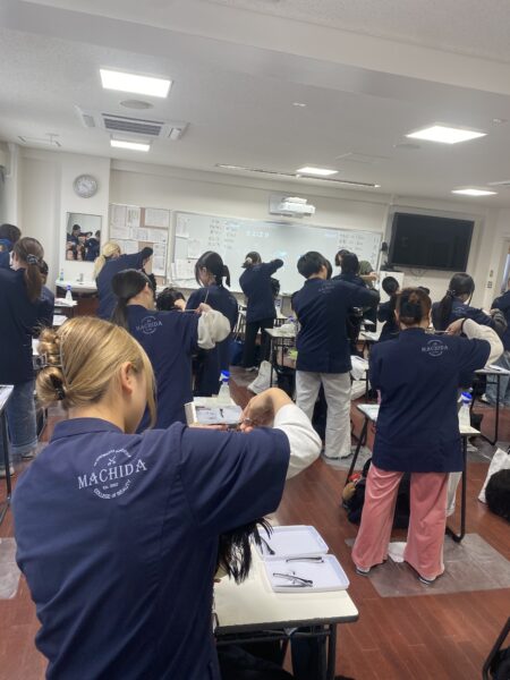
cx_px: 255
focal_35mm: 26
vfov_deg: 67.3
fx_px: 511
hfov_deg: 53.1
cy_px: 340
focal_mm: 4.25
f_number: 1.8
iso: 125
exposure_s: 1/100
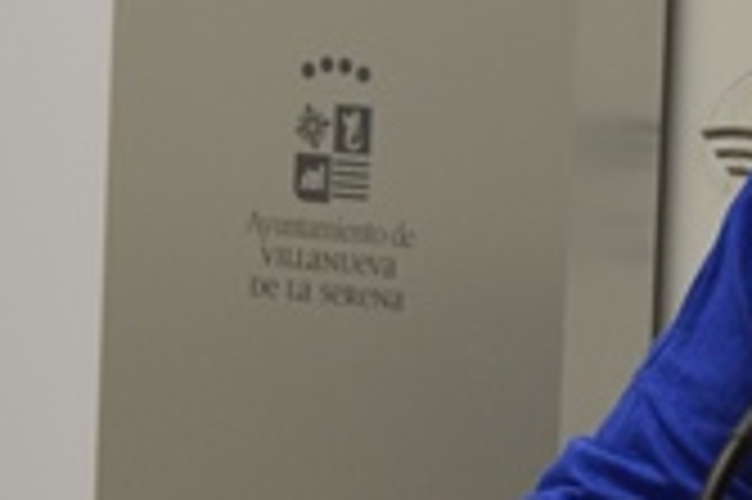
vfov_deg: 6.3
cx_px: 865
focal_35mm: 218
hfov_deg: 9.3
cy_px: 230
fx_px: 4549
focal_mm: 38
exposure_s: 1/60
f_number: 4.8
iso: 500
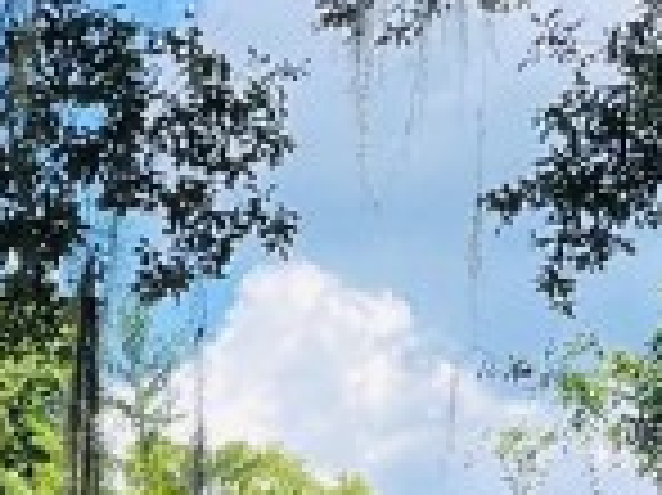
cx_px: -401
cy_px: 603
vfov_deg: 8.1
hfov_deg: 10.5
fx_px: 3459
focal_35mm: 181
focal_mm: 5.1
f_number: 1.6
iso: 50
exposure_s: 1/1140
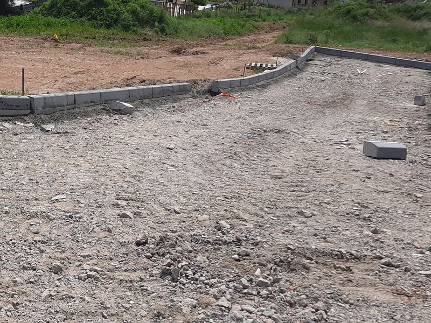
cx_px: 65
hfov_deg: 36.4
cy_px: 115
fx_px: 623
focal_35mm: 50
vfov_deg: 29.0
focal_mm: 4.6
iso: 32
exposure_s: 1/1621
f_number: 2
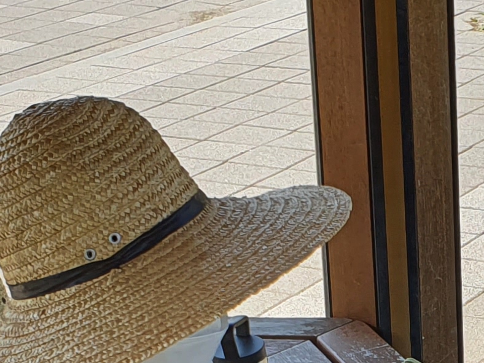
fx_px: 1860
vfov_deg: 10.8
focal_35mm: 133
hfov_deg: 14.6
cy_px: 494
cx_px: 477
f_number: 2.4
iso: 50
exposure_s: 1/443
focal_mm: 4.3
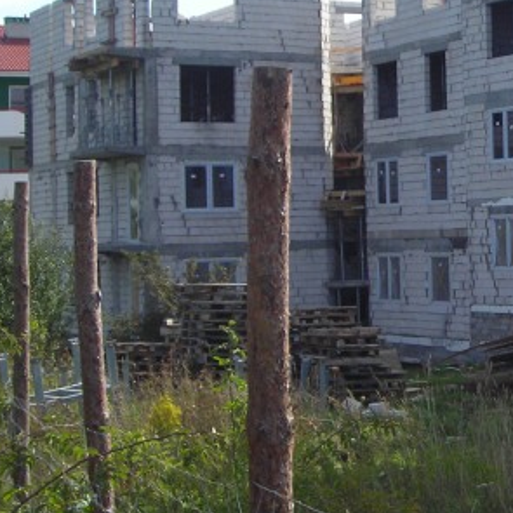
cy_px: 176
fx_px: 1526
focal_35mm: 91
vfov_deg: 19.0
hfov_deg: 18.3
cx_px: 584
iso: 50
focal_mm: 6.3
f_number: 6.4
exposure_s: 1/135
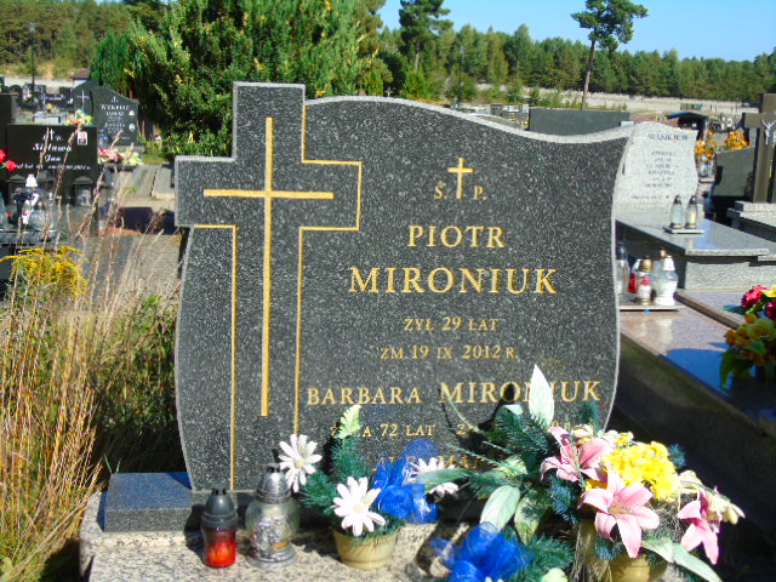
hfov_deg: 41.2
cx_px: 388
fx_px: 1031
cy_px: 291
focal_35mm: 46
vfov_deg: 31.5
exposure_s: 1/500
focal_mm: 8.2
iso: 80
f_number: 4.1
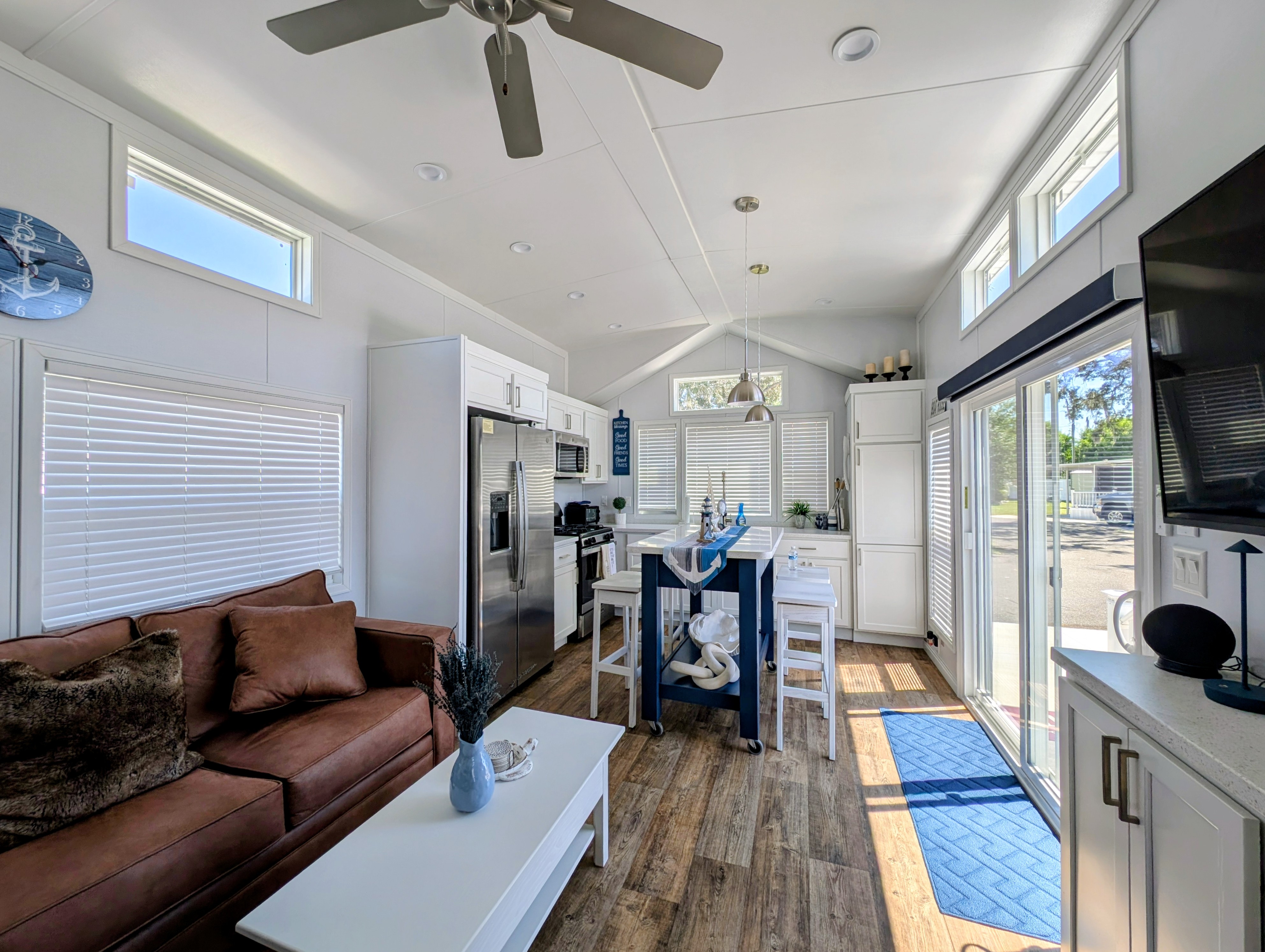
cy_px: 476
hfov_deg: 110.5
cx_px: 632
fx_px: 439
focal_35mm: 12
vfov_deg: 94.6
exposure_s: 1/428
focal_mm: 2.23
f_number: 1.95
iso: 39
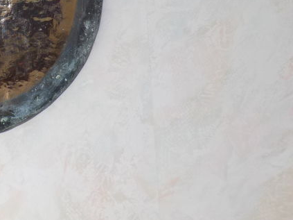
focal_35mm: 71
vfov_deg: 19.9
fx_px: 601
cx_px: -26
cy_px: -15
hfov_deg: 25.5
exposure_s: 1/320
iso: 125
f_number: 3.3
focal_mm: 4.1
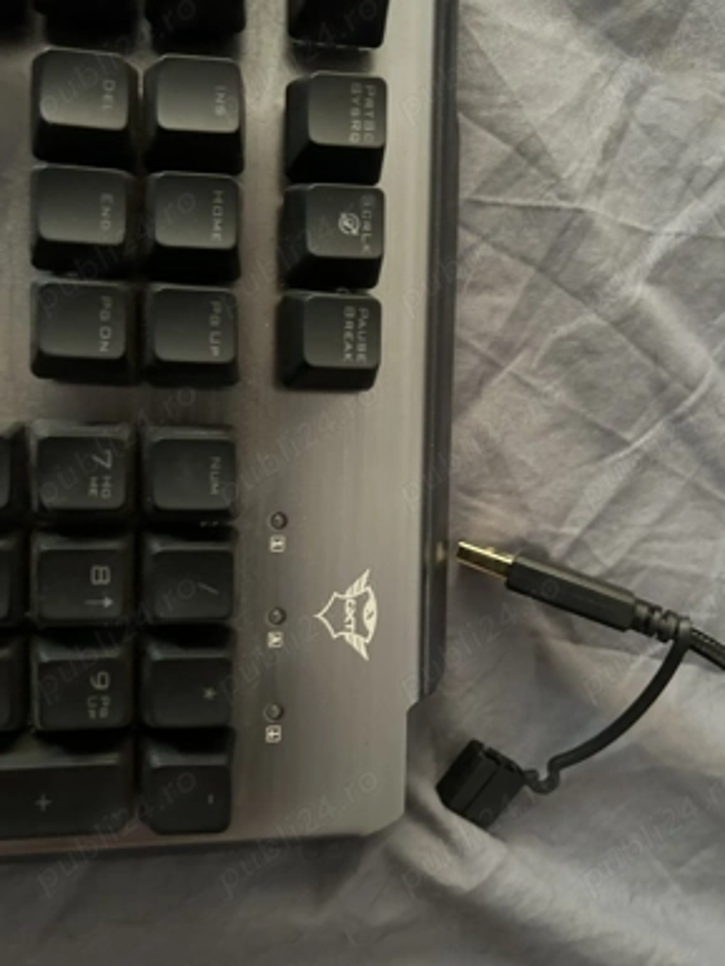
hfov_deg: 51.4
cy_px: 482
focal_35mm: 27
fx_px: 754
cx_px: 374
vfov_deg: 65.3
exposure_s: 1/30
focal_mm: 5.7
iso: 640
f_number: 1.5
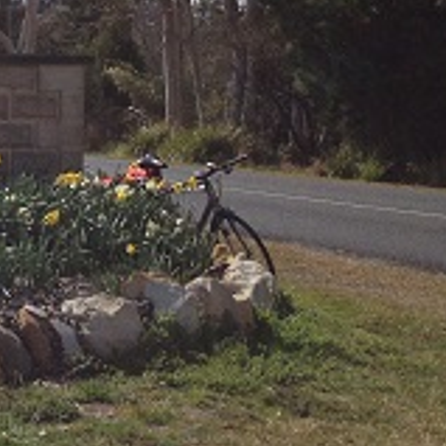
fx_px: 1414
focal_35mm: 97
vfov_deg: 17.9
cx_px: -185
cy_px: 142
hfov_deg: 16.6
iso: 50
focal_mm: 4.28
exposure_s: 1/2404
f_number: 2.4
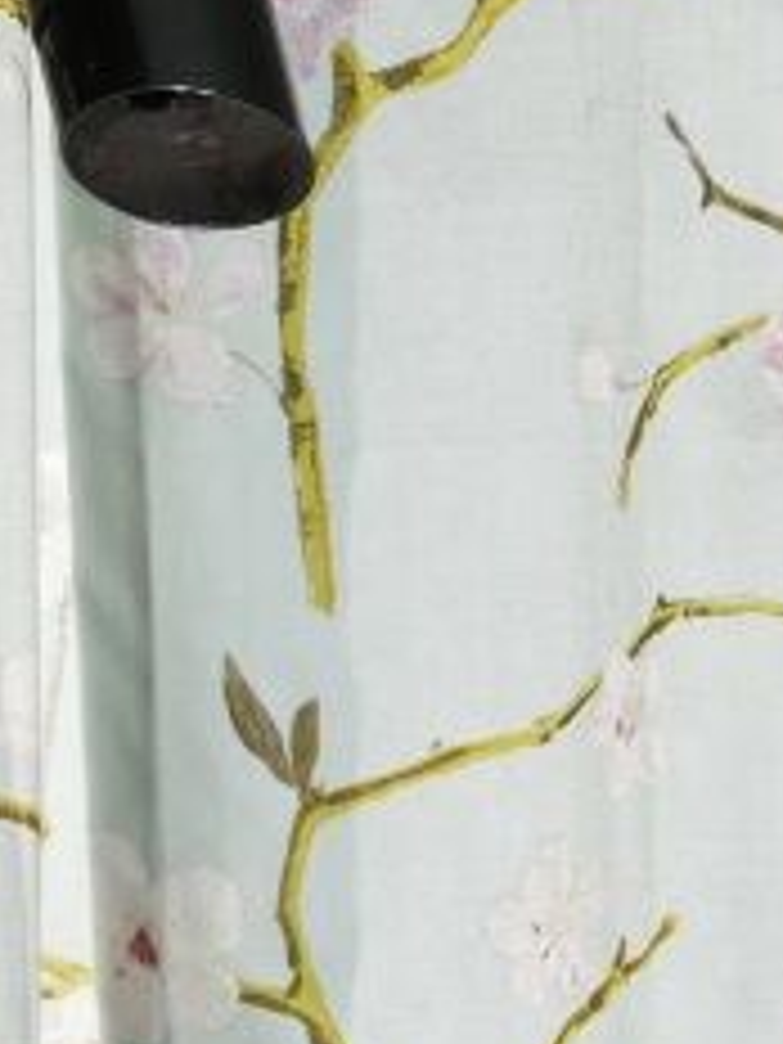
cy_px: 1048
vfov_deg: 8.9
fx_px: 6695
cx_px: -646
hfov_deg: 6.5
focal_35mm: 222
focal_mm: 20
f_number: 8
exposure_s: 1/160
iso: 200
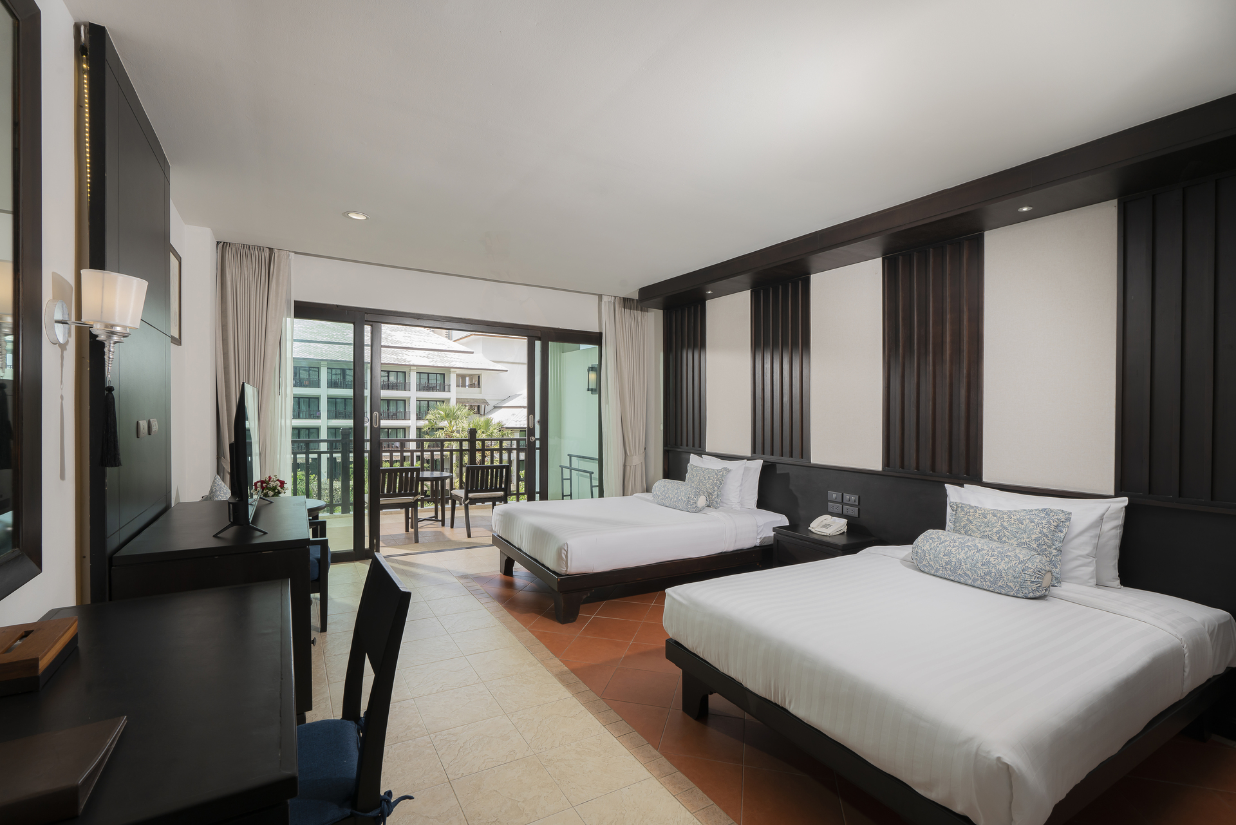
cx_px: 618
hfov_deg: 96.7
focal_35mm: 16
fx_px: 549
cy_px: 412
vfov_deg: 73.8
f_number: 13
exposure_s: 1/40
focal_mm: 16
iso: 250
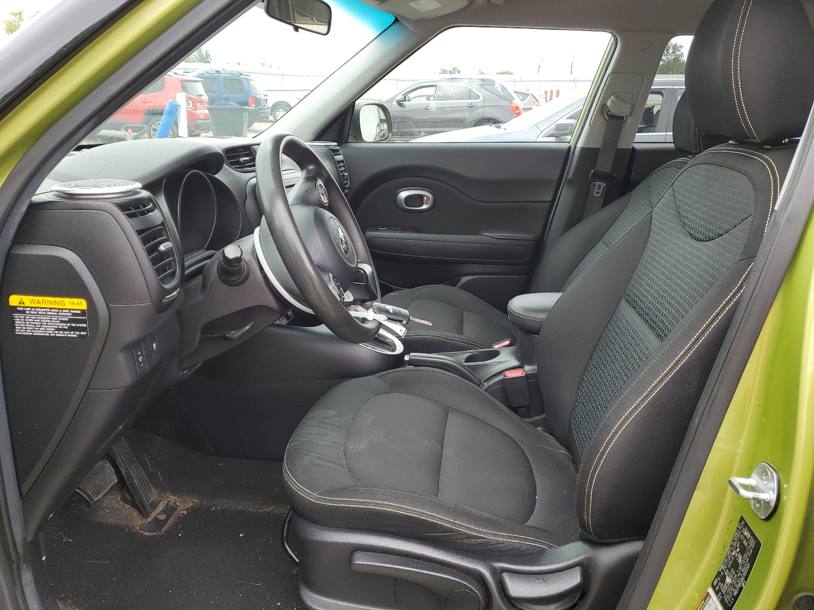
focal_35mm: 26
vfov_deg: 53.1
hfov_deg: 67.3
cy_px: 305
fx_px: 611
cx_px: 407
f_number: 1.5
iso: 52
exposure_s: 1/120
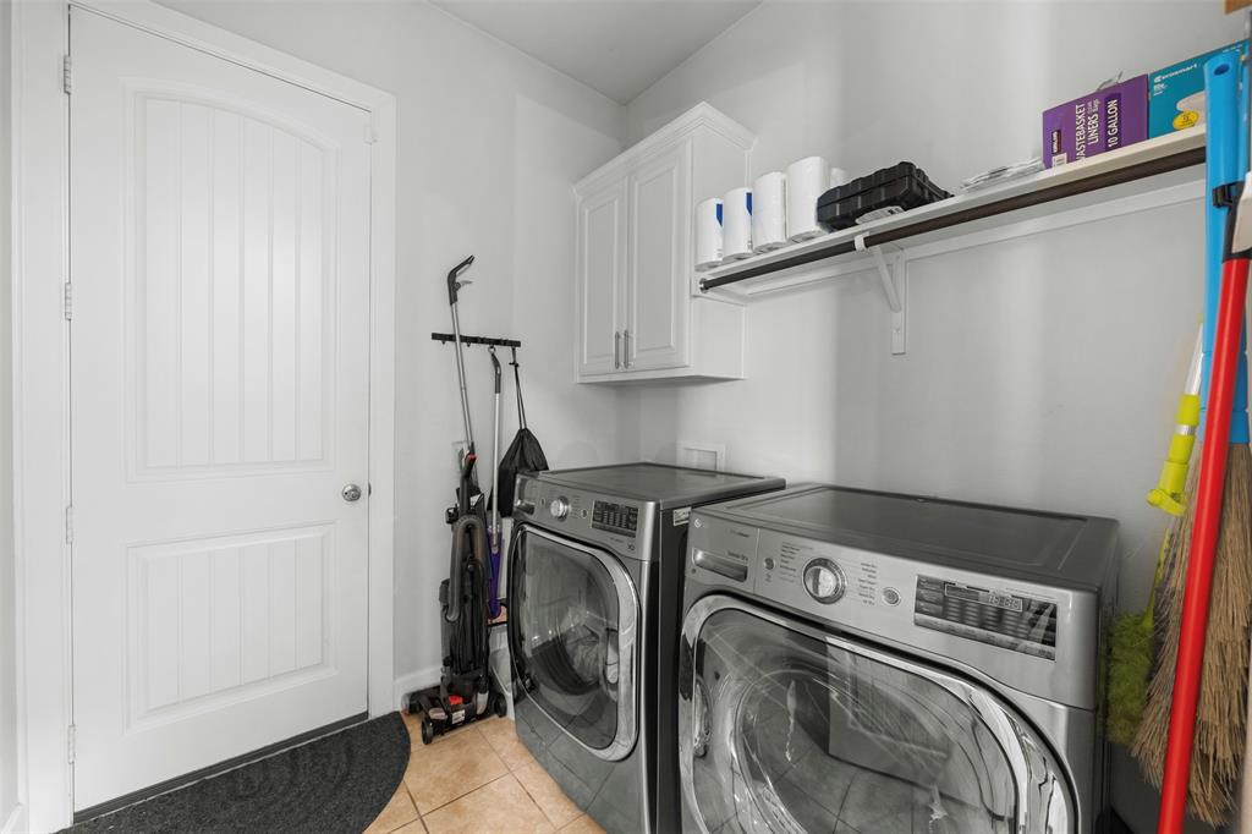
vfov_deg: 85.4
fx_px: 452
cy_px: 417
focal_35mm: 13
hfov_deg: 108.3
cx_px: 626
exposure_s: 13
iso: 400
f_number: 8
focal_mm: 13
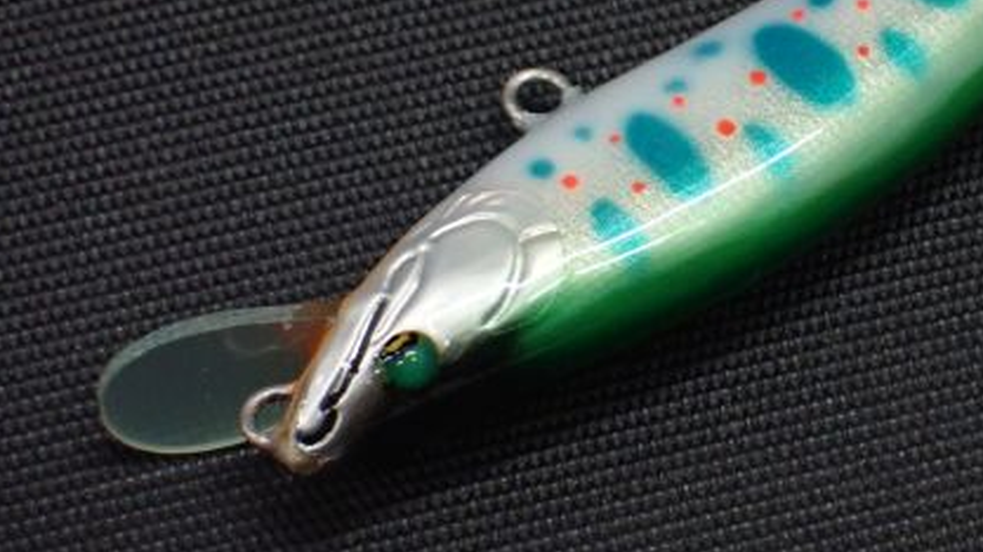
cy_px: 68
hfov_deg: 15.5
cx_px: 679
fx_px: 3595
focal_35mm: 138
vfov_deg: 8.7
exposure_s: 1/80
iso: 800
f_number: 4.5
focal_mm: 15.66
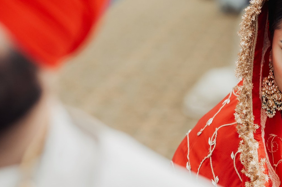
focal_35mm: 203
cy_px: 144
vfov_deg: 6.8
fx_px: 1589
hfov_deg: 10.1
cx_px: 185
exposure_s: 1/200
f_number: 1.8
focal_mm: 50
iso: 250
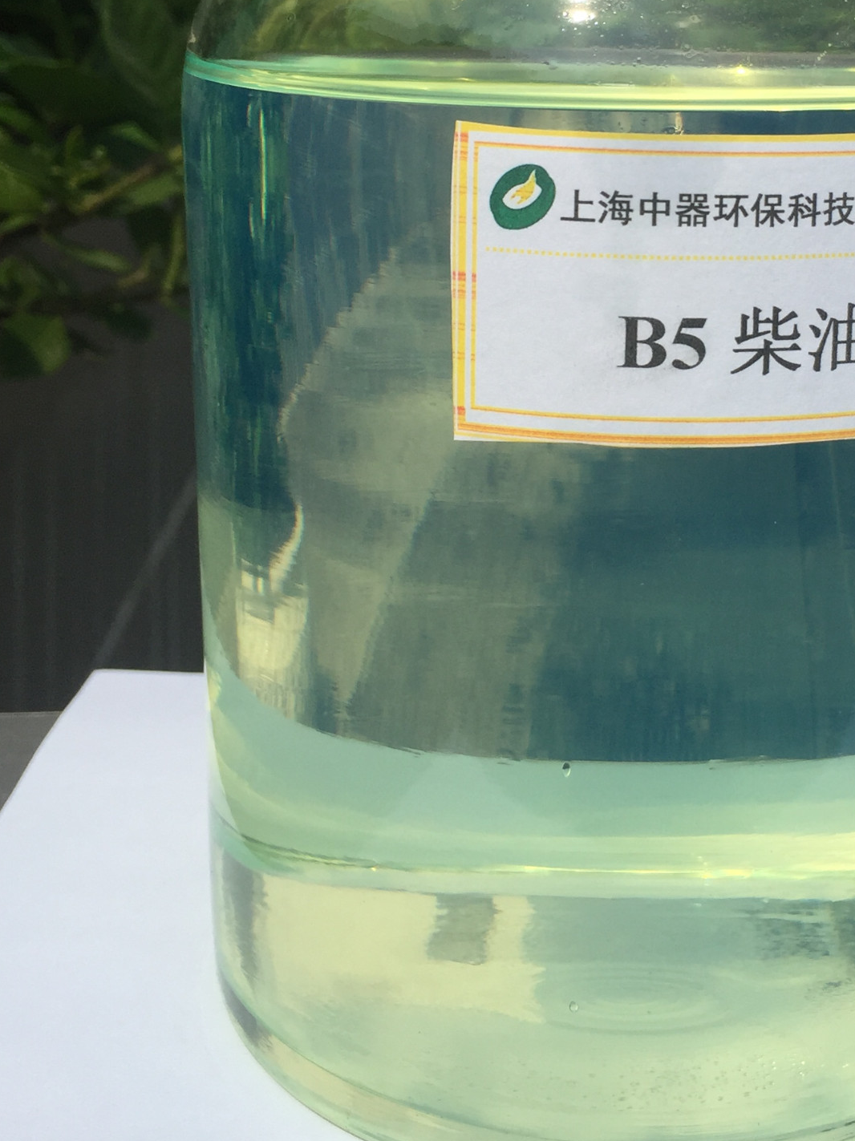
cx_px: 628
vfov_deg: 35.2
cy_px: 261
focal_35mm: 53
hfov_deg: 27.2
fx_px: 1747
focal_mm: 4.15
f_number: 2.2
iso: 32
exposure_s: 1/3968
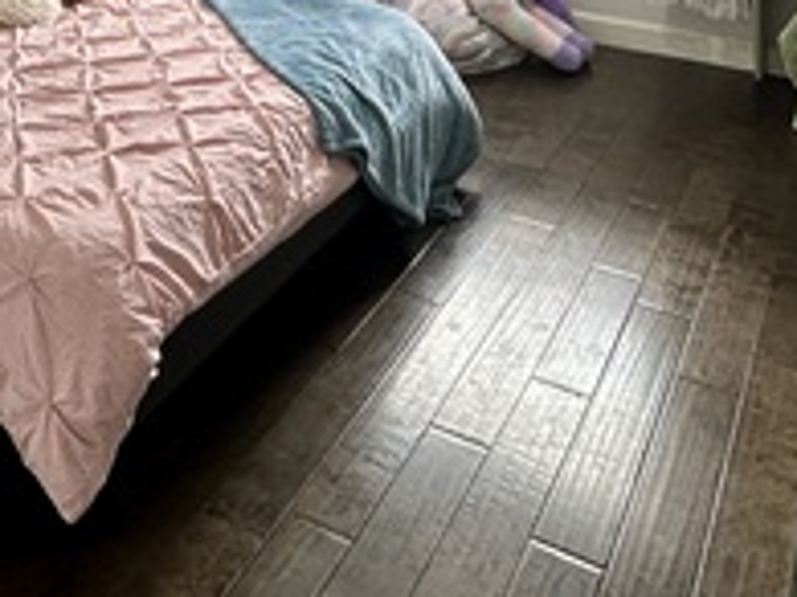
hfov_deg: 39.7
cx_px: 163
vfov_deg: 27.0
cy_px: -159
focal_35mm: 46
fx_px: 1058
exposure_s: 1/120
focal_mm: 2.22
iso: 250
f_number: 2.2
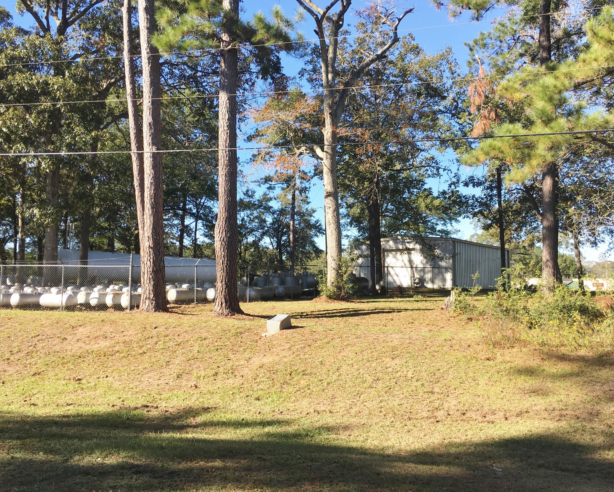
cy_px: 240
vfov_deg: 47.1
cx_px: 316
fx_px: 563
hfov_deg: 57.2
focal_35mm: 31
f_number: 2.2
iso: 25
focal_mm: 4.15
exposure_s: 1/527
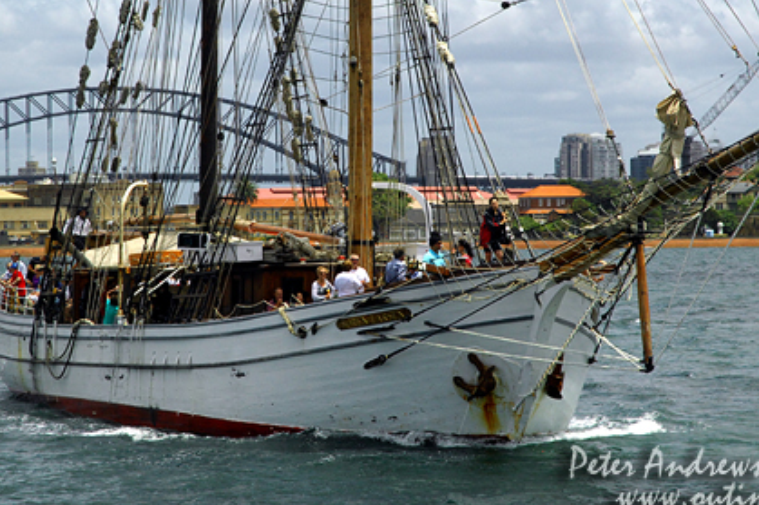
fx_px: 3077
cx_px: 375
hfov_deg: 14.1
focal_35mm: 146
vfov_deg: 9.4
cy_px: 166
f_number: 11
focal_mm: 68
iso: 400
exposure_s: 1/1000
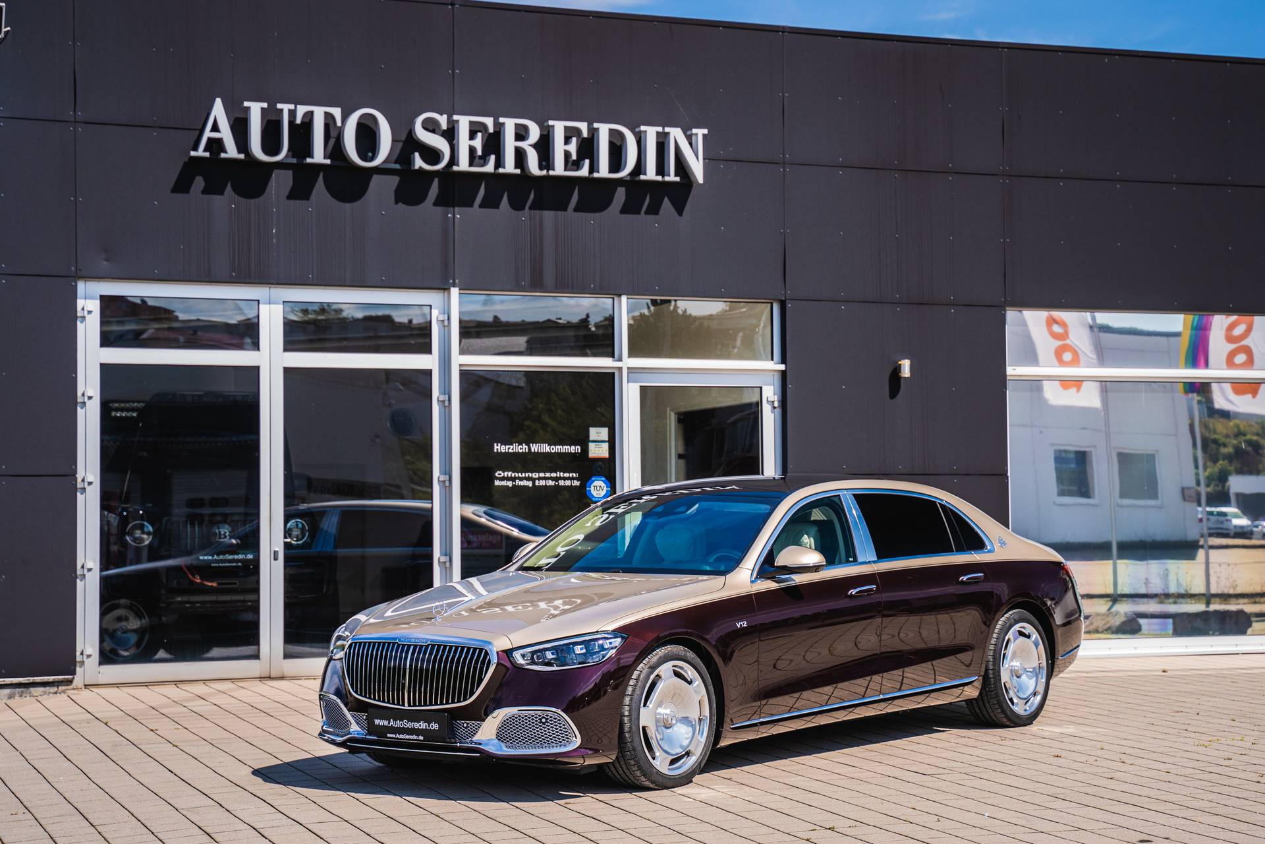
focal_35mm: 57
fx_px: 2003
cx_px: 632
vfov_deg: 23.8
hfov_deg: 35.1
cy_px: 422
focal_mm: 57
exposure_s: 1/400
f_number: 5
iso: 320
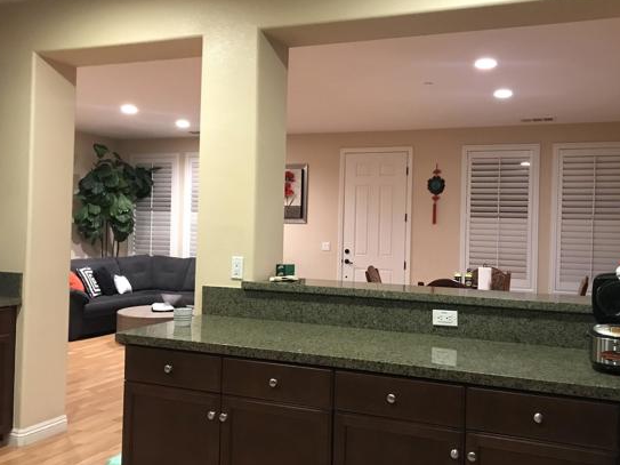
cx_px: 356
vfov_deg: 42.9
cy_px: 232
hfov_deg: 55.1
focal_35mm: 33
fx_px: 591
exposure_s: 1/11
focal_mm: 3.99
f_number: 1.8
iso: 100
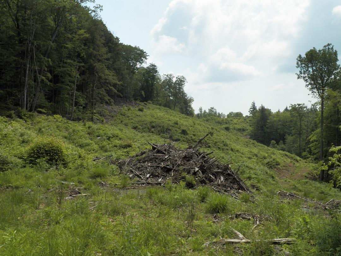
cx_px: 170
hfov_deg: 58.4
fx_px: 305
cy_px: 128
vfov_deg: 45.4
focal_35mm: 31
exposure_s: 1/1600
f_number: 4.5
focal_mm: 5.5
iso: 125
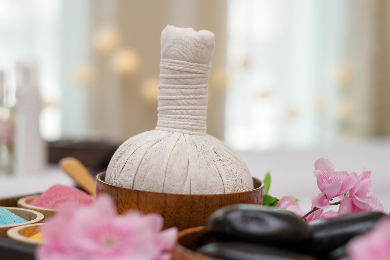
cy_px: 130
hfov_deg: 39.6
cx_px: 195
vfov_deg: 27.0
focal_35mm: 50
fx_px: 542
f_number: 3.2
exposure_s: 1/125
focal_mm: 50
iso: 100
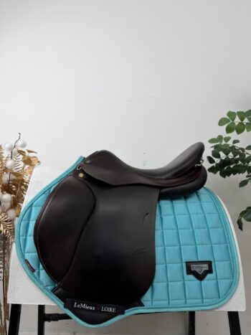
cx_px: 126
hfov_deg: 56.8
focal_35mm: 24
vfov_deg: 71.6
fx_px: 232
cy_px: 168
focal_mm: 6.76
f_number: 1.78
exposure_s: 1/121
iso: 64
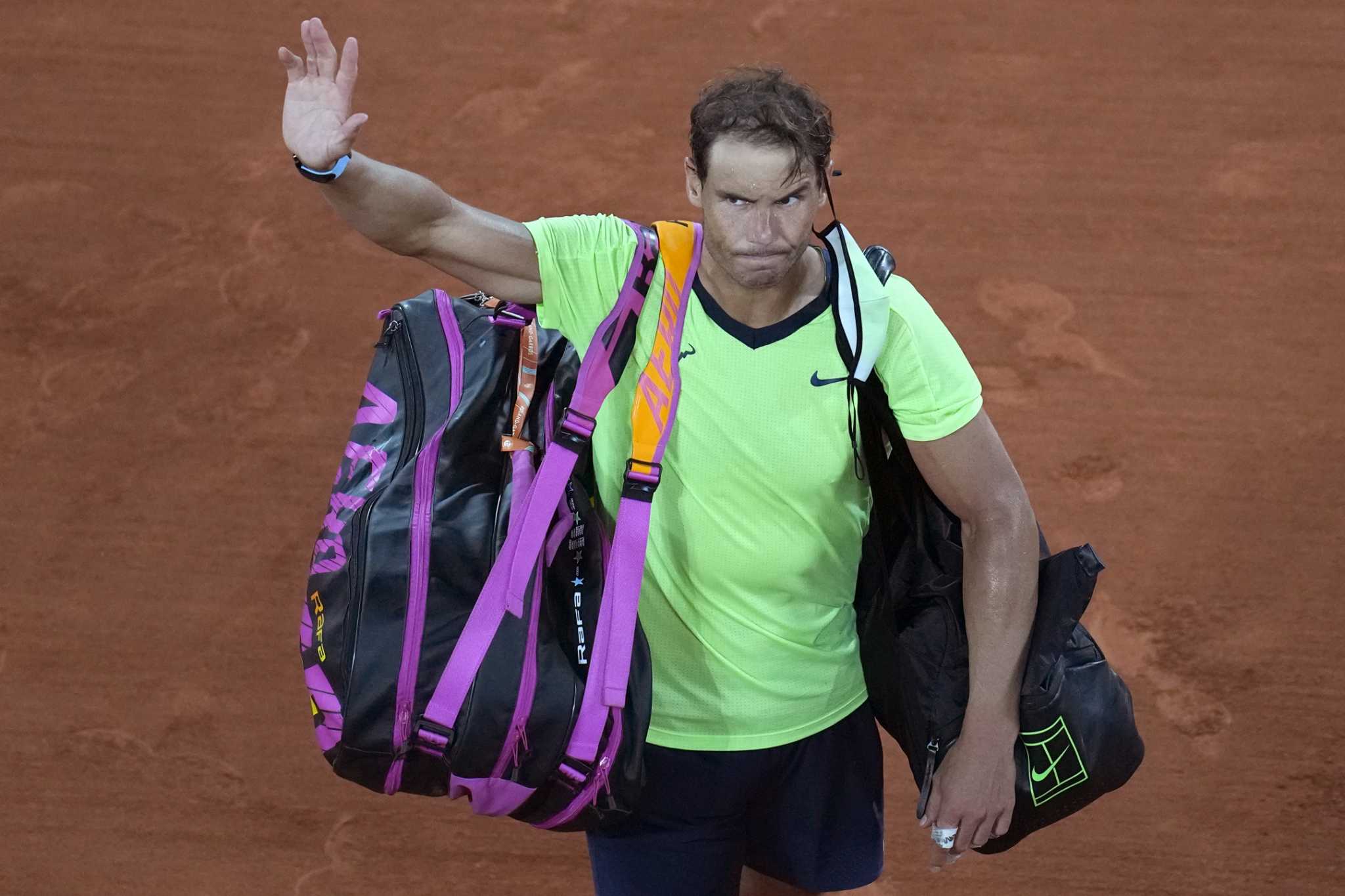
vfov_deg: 2.3
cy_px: 448
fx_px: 22413
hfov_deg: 3.4
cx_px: 672
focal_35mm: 600
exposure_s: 1/3200
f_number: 2.8
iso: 3200
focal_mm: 400
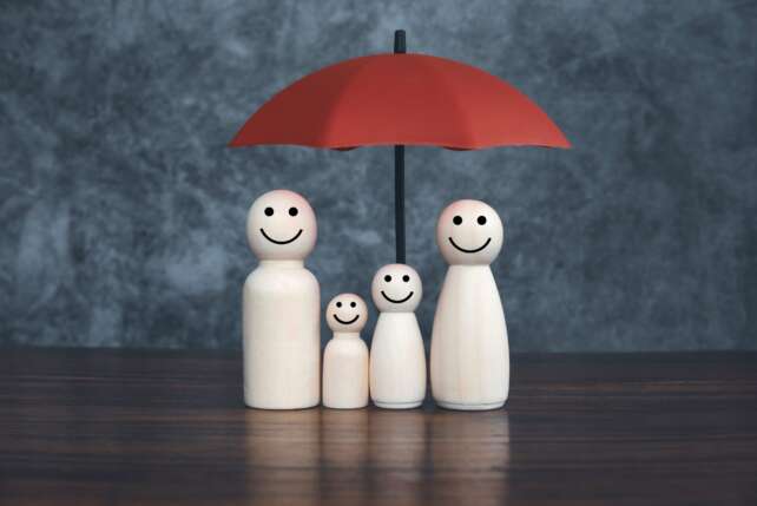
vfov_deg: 22.7
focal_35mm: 60
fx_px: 1262
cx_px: 378
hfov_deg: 33.4
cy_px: 253
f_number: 5.6
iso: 200
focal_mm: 27.2
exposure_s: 1/160
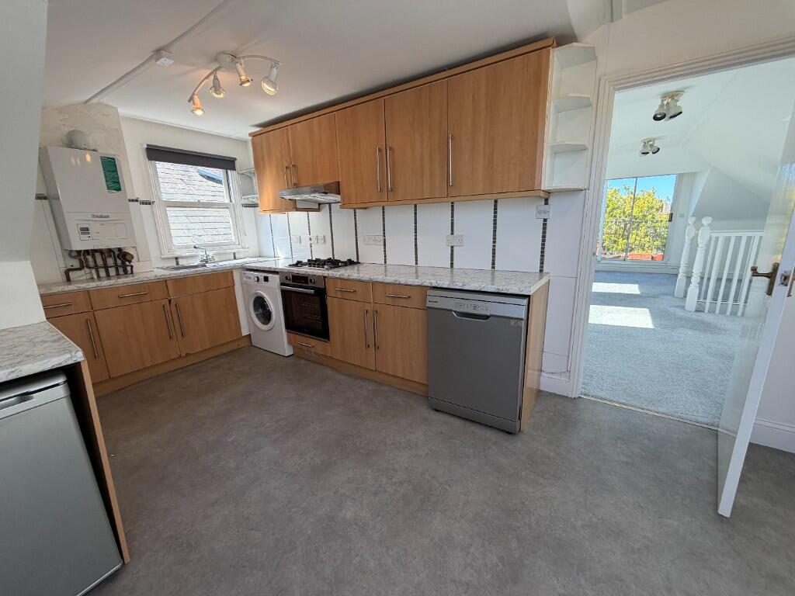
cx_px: 398
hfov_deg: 102.1
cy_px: 298
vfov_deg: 85.7
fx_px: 322
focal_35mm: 14
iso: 40
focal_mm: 2.22
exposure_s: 1/100
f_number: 2.2
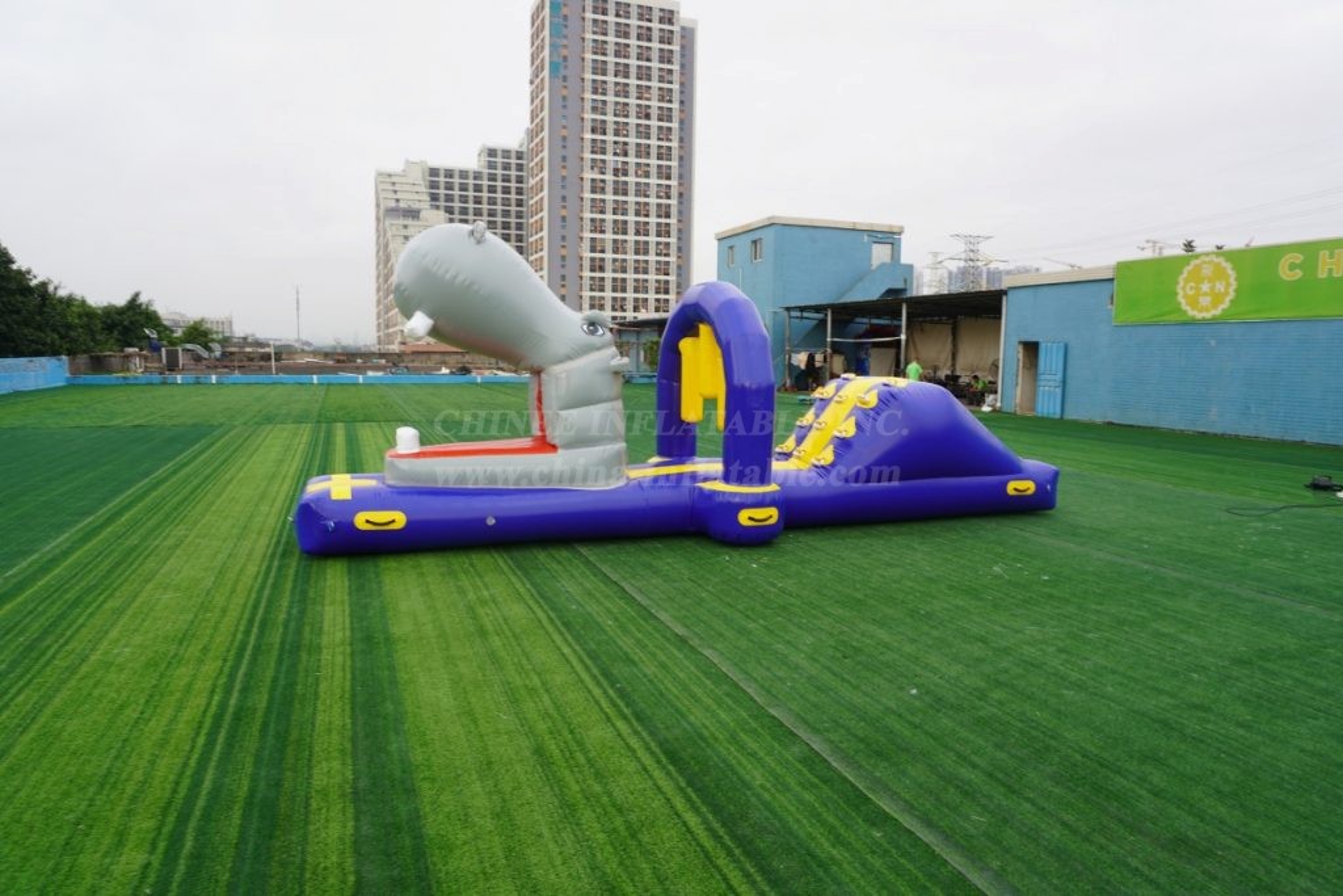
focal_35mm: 24
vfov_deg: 53.1
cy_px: 448
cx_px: 672
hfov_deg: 73.7
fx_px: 895
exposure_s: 1/80
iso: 100
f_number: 5.6
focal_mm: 16
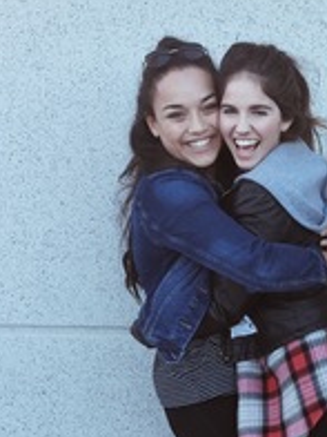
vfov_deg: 26.9
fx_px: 894
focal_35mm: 71
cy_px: 341
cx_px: 276
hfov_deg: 20.4
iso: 32
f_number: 2.2
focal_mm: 4.15
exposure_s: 1/141
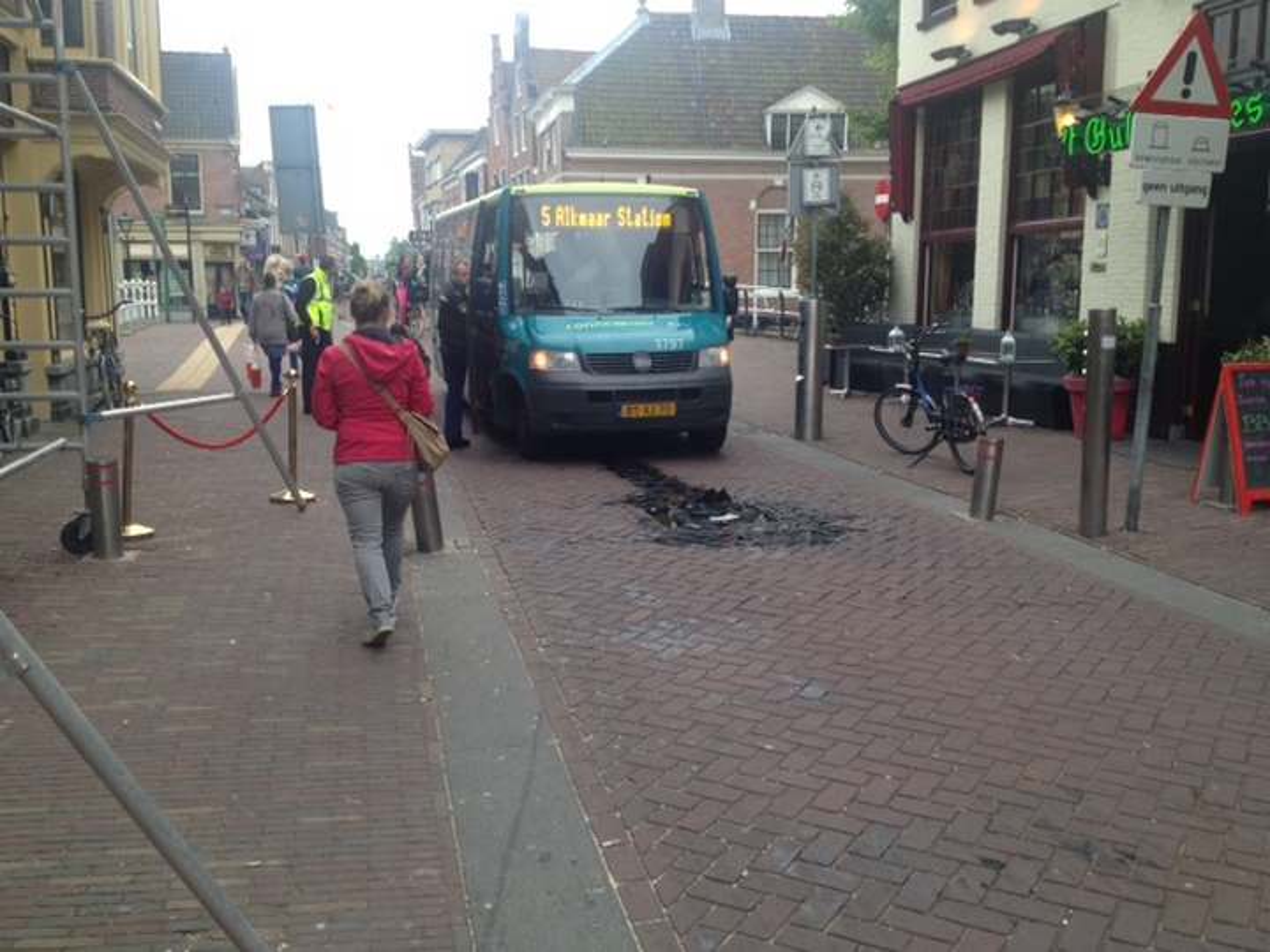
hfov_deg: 52.6
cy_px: 476
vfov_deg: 40.7
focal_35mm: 35
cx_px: 635
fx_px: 1284
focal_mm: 4.28
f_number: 2.4
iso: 50
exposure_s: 1/138
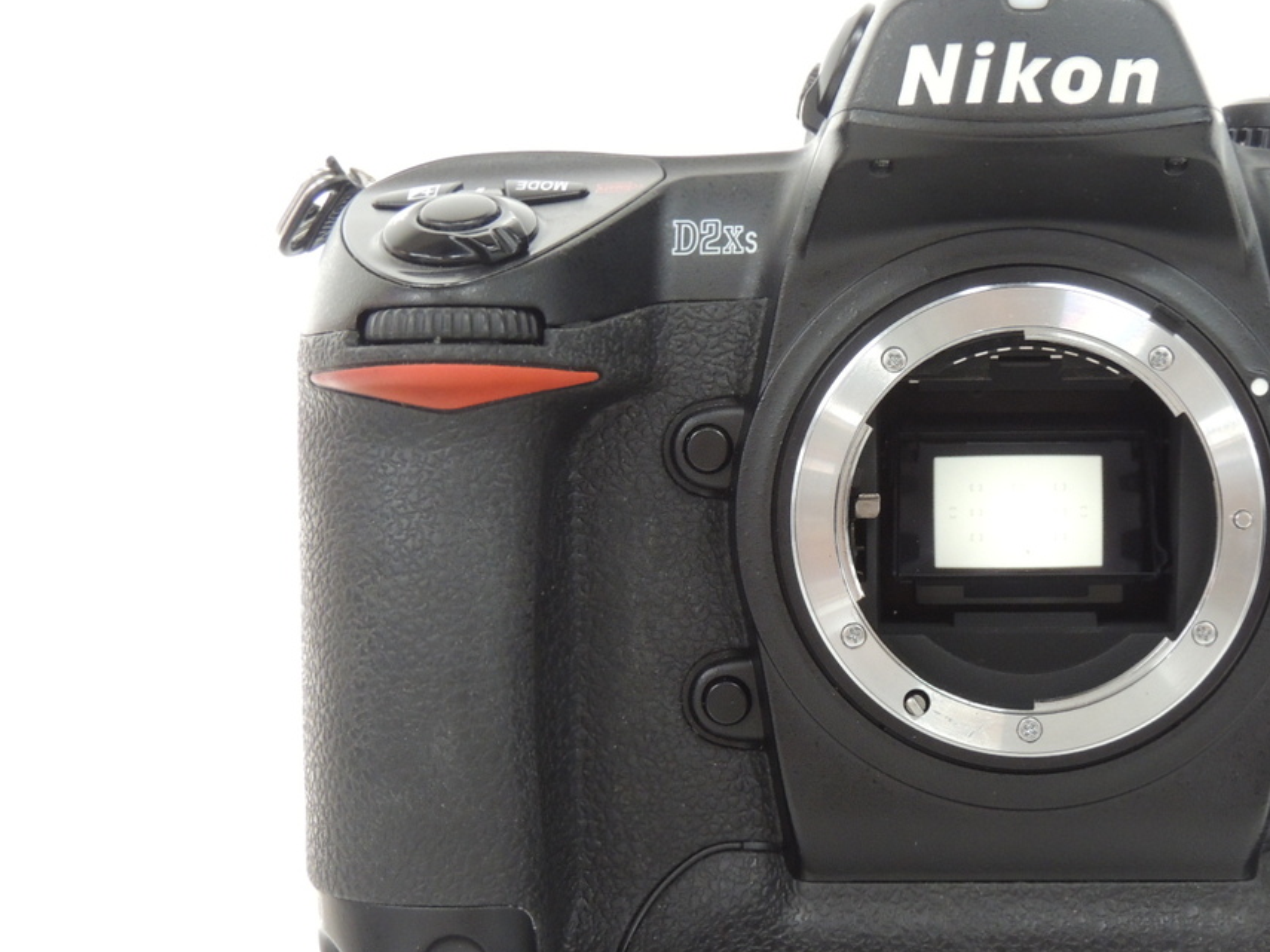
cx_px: 885
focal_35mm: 66
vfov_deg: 22.2
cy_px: 535
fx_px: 2421
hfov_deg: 29.1
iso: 400
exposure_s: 1/25
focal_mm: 8.3
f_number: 3.9
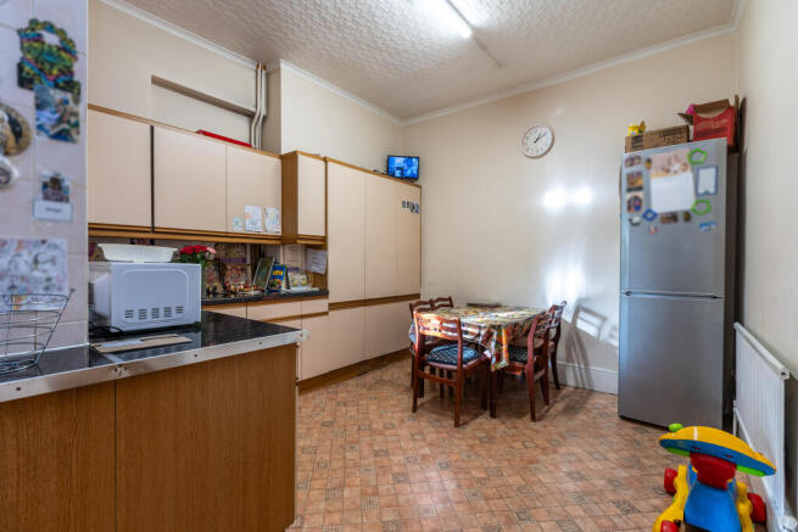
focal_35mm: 16
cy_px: 266
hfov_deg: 96.7
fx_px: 355
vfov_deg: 73.8
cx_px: 399
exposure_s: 1/10
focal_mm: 16
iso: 320
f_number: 8
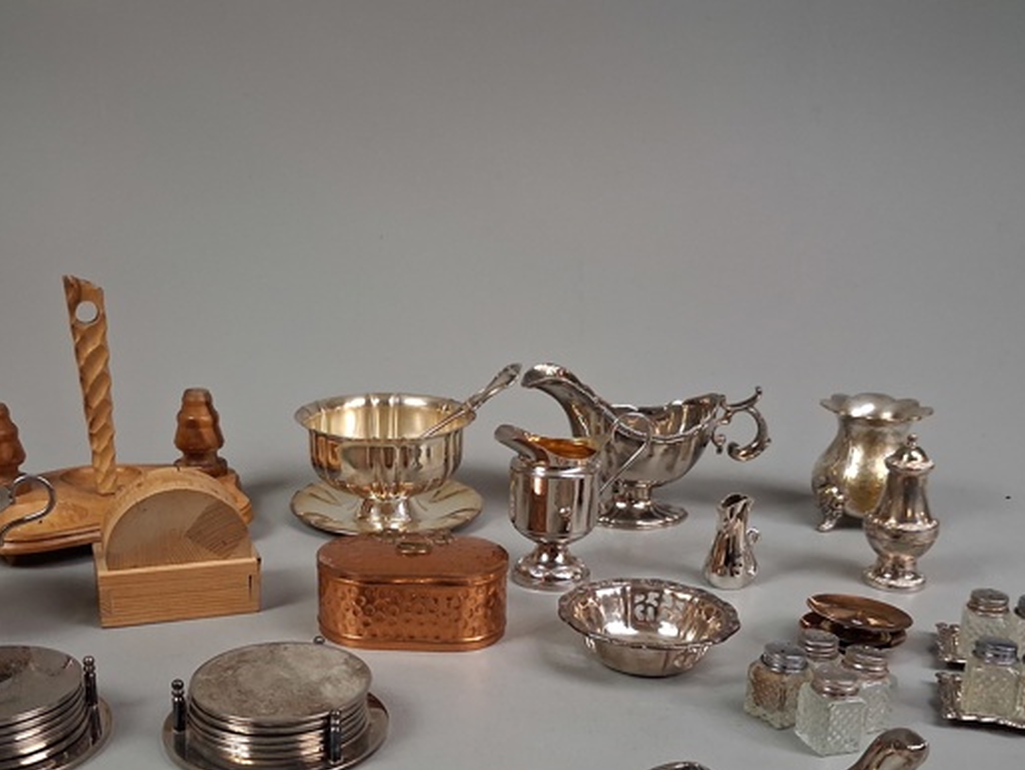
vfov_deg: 33.8
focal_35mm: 42
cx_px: 443
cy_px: 567
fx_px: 1244
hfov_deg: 44.7
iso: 400
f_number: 1.8
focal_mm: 4
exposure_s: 1/100
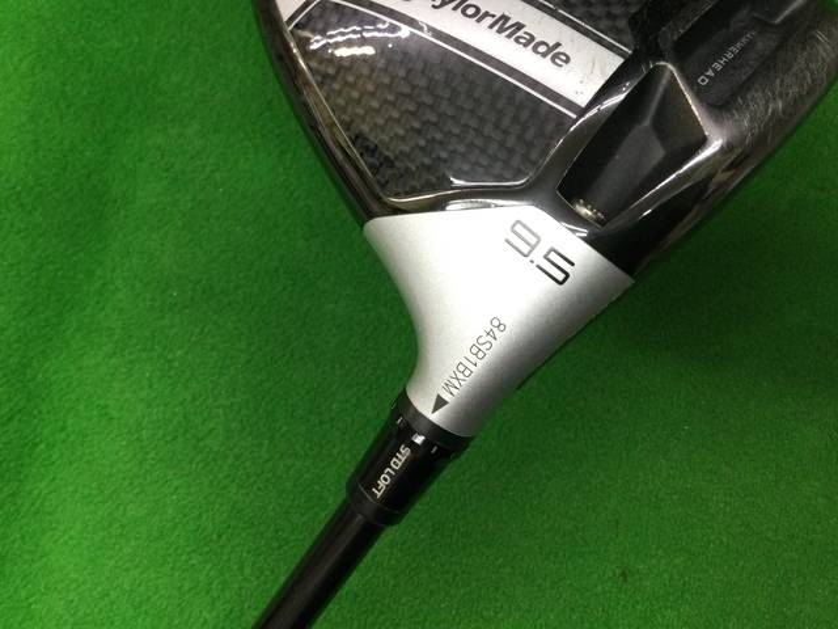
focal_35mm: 31
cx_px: 419
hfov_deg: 58.4
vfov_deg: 45.4
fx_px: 750
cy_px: 314
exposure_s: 1/30
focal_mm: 3.3
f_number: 2.4
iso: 100
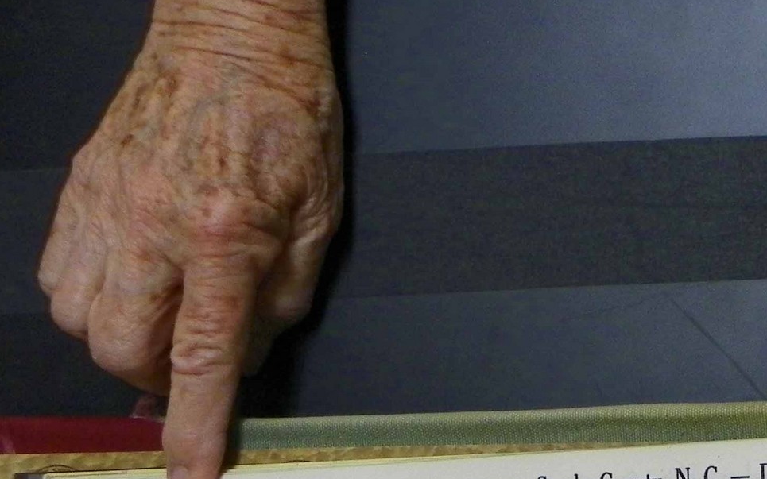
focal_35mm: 80
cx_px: 1094
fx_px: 1672
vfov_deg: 15.6
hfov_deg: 22.1
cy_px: 608
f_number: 2.8
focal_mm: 4.6
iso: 100
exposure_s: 1/30
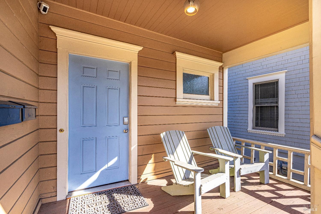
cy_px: 107
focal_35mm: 16
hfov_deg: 96.7
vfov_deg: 73.7
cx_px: 160
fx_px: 143
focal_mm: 16
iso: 320
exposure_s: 1/100
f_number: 11
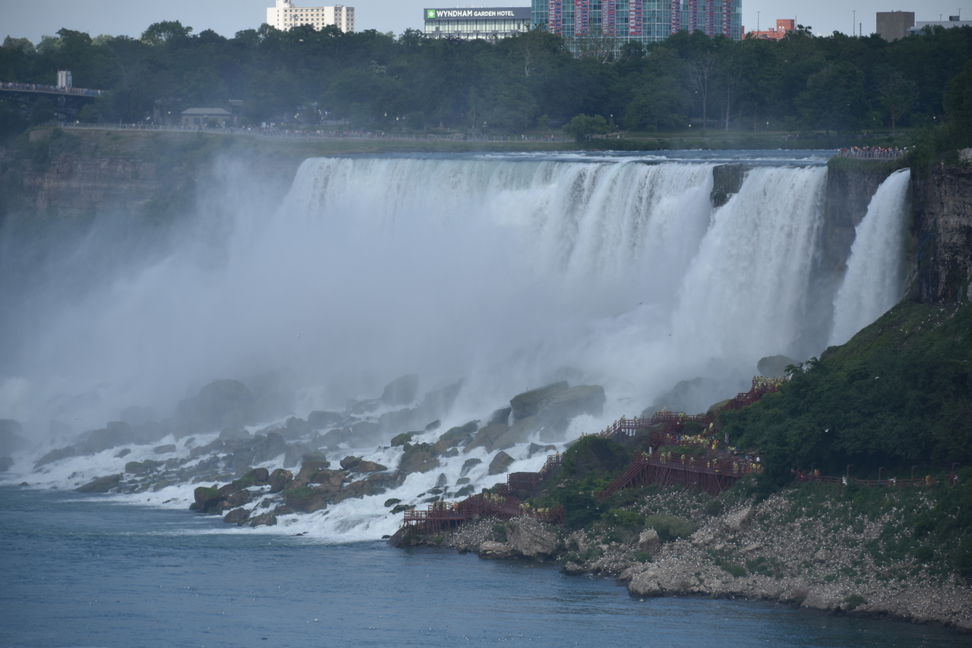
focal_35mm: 180
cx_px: 486
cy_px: 324
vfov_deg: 7.6
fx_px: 4861
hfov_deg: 11.4
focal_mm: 180
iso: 100
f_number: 6.3
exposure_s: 1/400
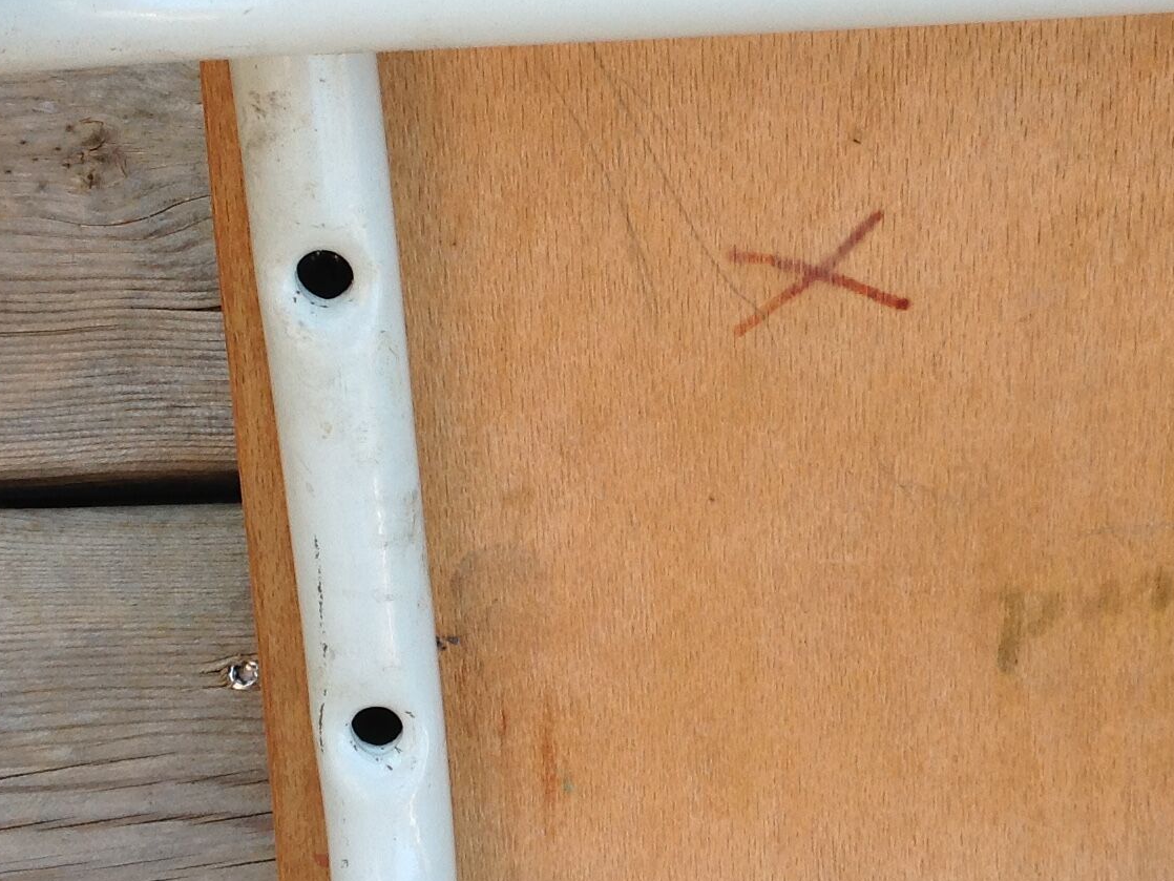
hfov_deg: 24.0
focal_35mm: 81
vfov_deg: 18.2
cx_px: 746
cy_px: 391
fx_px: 2748
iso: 50
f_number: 2.4
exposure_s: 1/207
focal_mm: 4.28
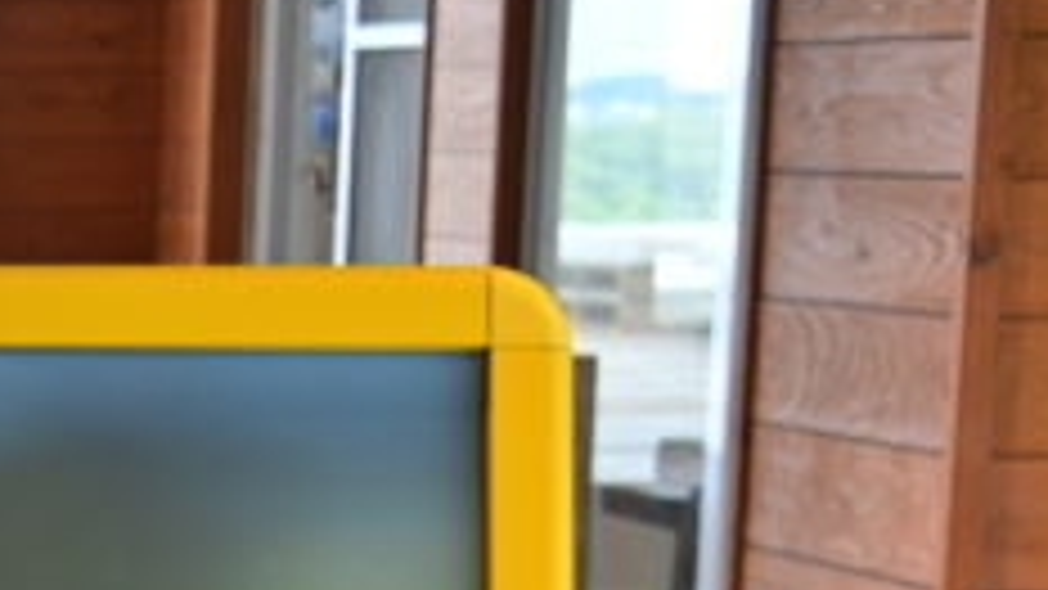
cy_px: 1326
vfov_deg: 6.3
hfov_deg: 10.8
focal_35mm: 184
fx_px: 5113
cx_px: -945
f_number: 4
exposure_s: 1/80
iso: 100
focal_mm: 40
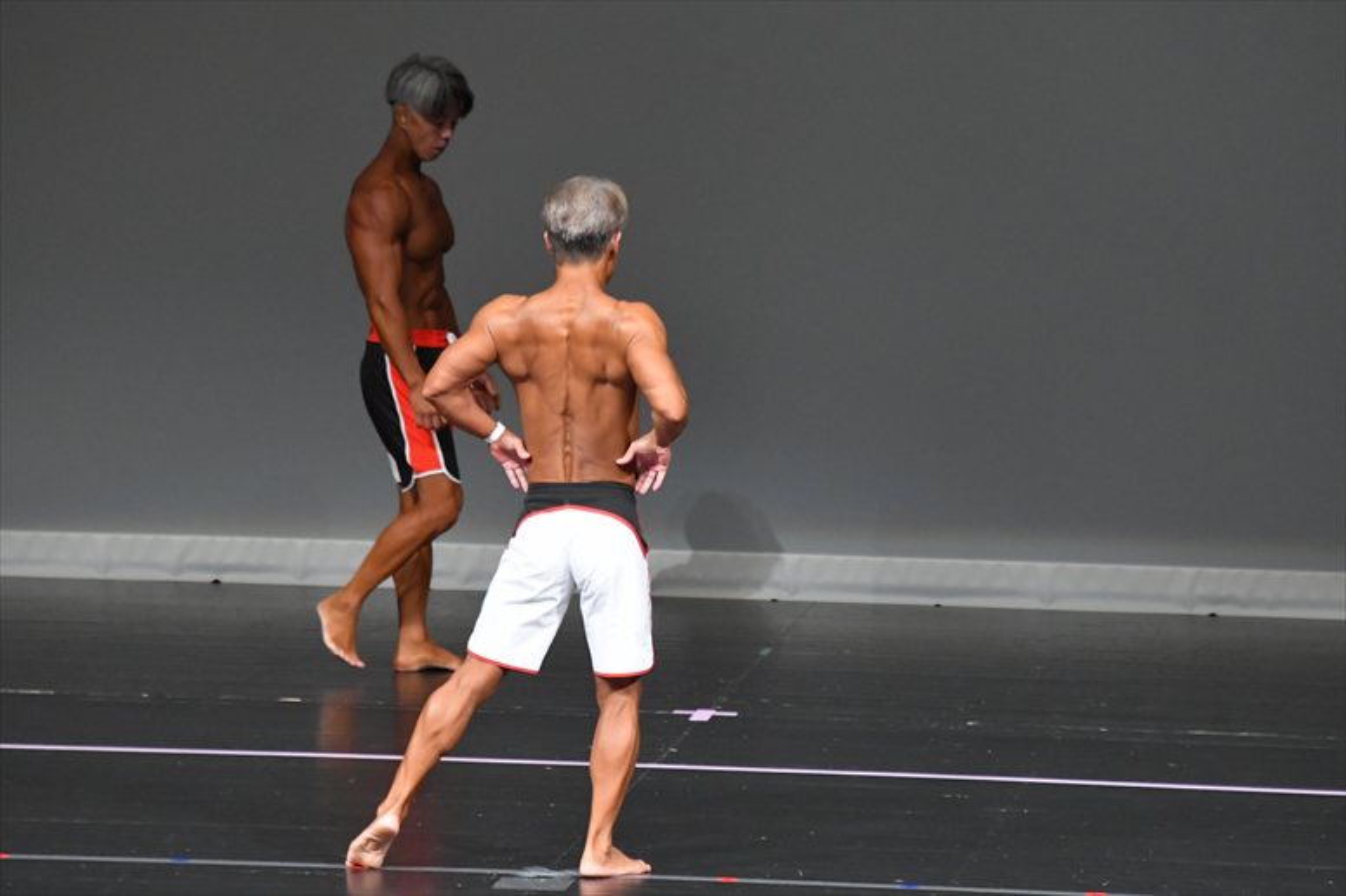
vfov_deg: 4.4
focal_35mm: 315
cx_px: 673
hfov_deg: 6.5
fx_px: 11772
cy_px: 448
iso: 5000
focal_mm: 210
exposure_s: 1/400
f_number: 5.6
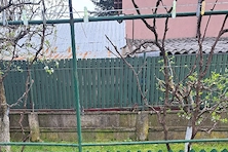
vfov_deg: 25.7
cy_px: 197
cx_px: 102
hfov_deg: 43.5
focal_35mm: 45
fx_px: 285
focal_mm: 5.23
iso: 50
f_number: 1.8
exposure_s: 1/167
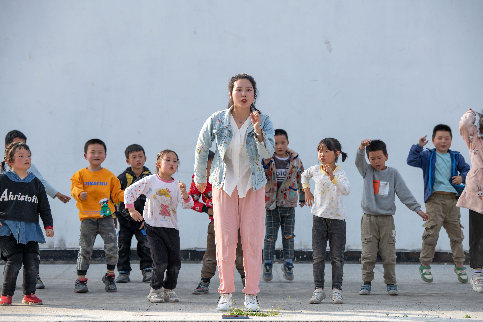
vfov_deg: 11.4
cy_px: 161
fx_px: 1610
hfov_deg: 17.1
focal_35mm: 120
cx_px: 242
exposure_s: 1/640
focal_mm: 120
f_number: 5
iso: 200
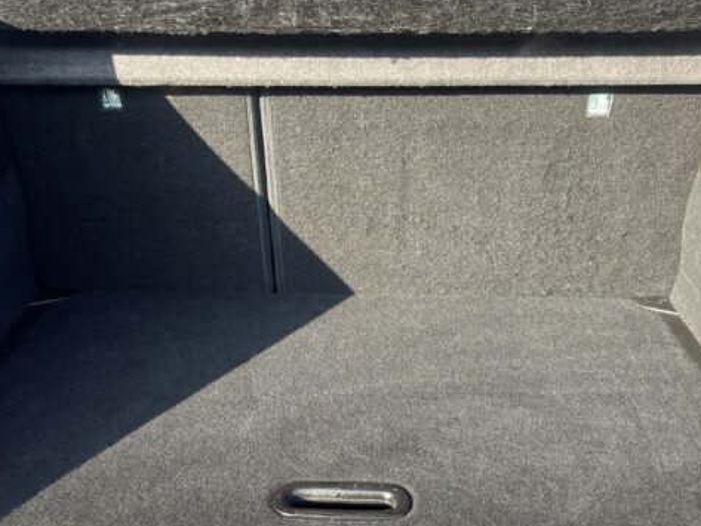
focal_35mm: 44
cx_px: 342
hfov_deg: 42.9
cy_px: 317
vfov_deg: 32.8
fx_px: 891
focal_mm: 5.1
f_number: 1.6
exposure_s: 1/129
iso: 40
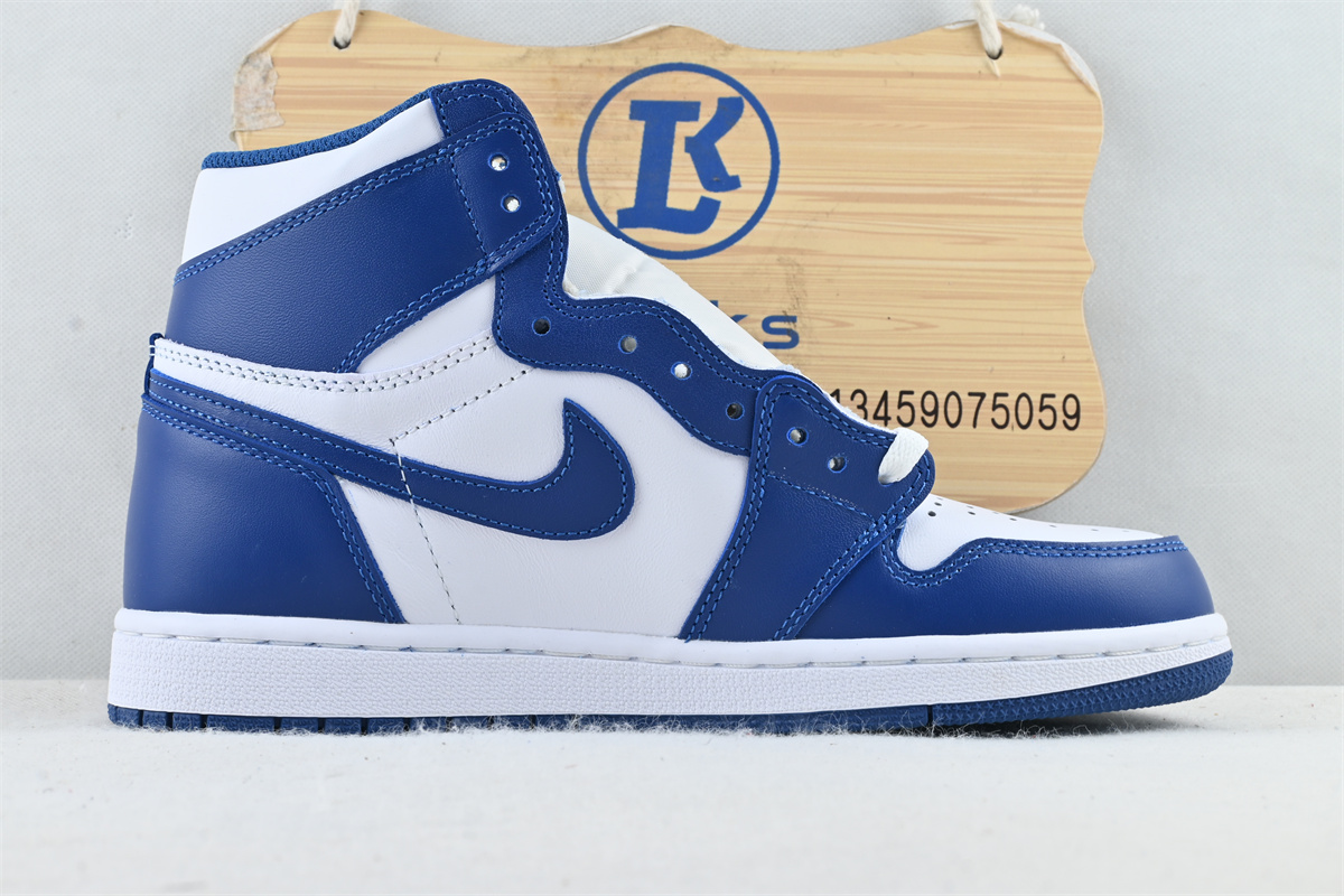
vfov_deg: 27.7
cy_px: 448
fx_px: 1820
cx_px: 672
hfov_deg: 40.5
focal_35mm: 49
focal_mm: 32.5
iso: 100
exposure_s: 1/13
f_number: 10
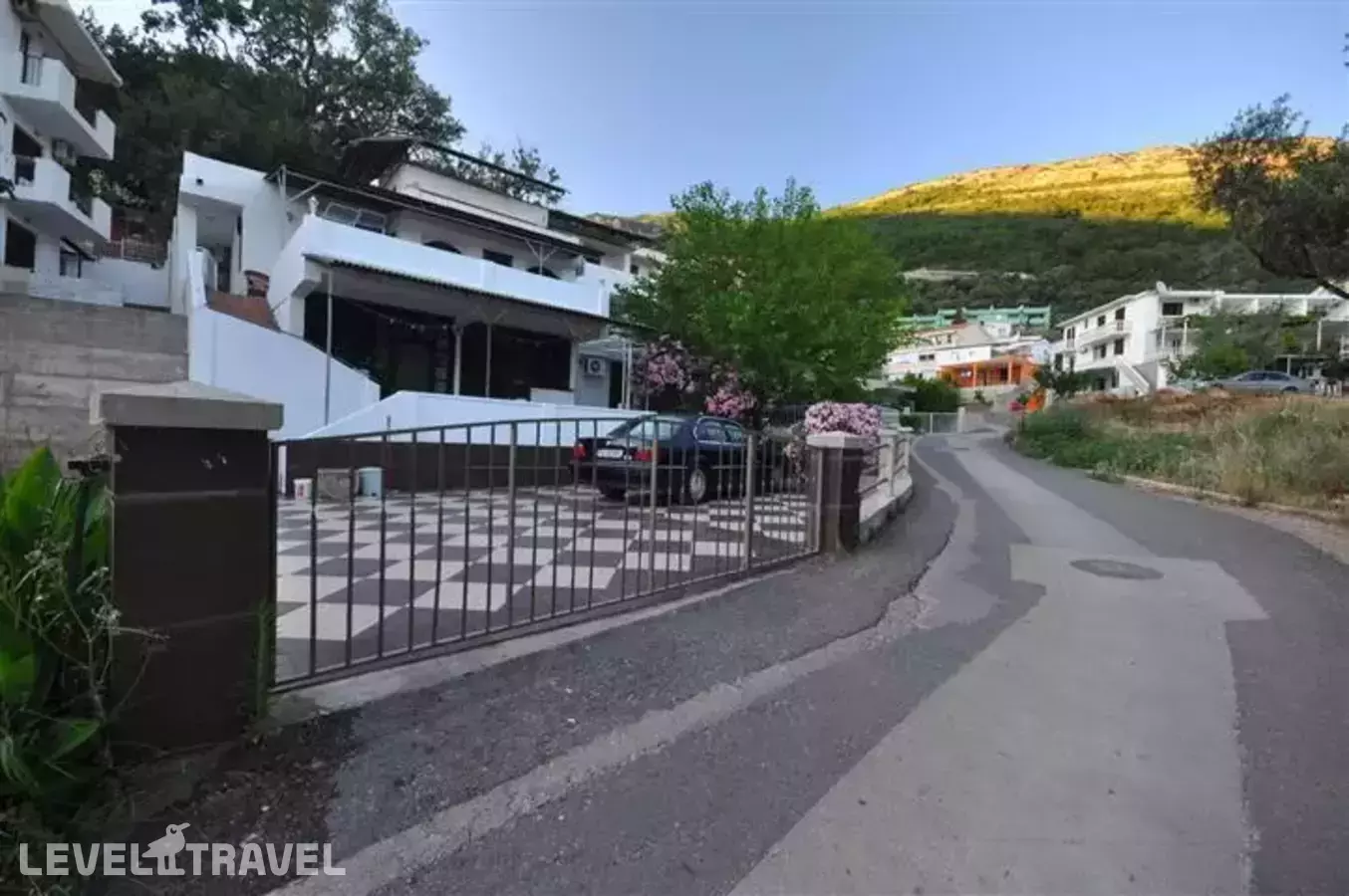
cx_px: 674
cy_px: 448
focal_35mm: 15
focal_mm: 10
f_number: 8
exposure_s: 1/20
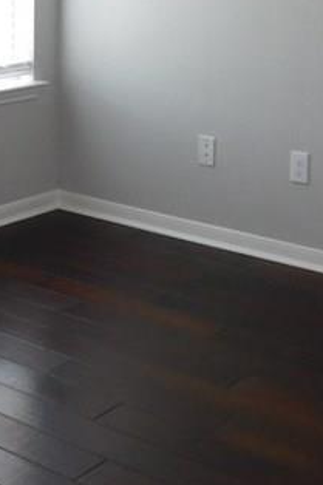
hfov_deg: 17.3
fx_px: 1051
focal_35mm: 78
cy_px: 56
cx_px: 66
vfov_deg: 25.3
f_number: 3
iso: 160
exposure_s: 1/30
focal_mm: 4
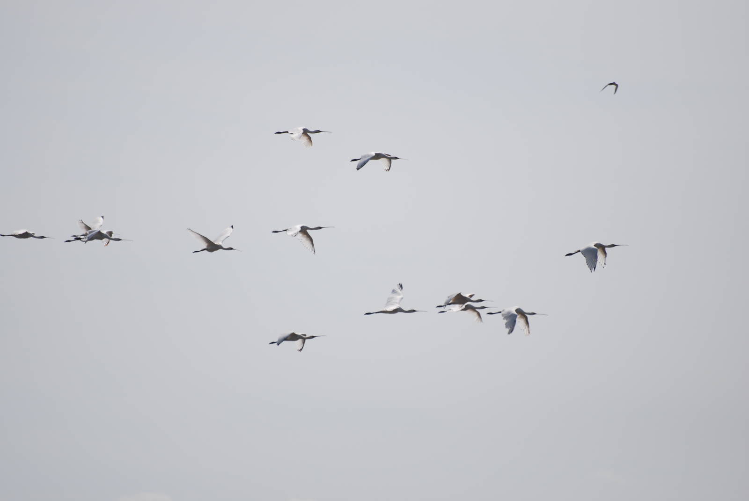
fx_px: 9373
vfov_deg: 3.1
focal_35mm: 450
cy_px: 250
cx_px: 374
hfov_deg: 4.6
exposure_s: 1/2000
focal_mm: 300
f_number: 5.6
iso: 180
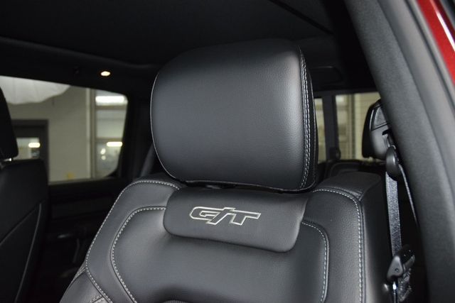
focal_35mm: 33
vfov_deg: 40.0
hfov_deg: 57.2
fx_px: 417
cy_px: 152
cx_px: 228
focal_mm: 22
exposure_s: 1/100
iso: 2800
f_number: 3.5
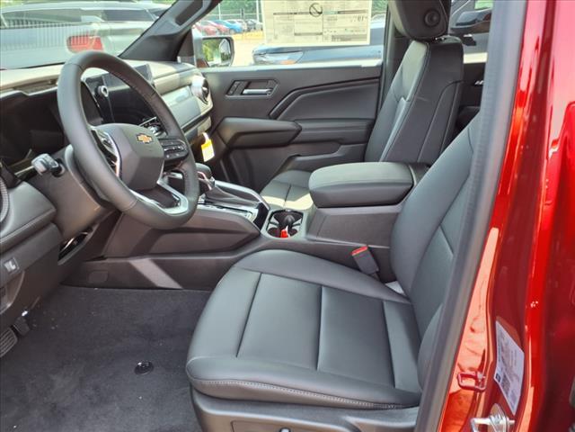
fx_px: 448
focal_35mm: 27
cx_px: 288
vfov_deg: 51.4
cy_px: 216
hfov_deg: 65.3
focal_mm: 3.58
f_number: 1.9
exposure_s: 1/120
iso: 40
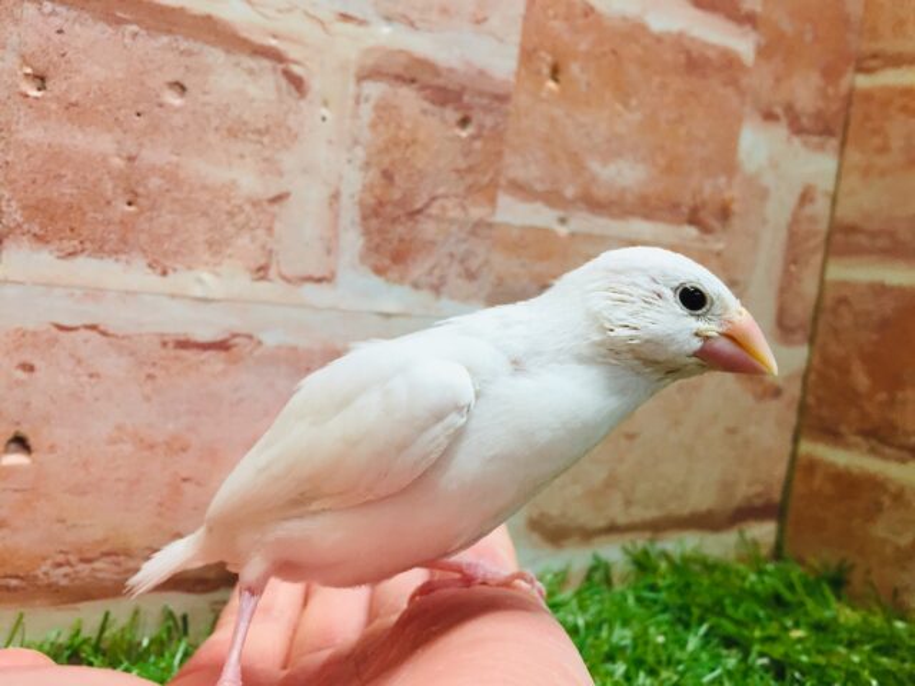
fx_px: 767
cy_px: 343
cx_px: 458
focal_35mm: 29
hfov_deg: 61.7
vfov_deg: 48.2
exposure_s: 1/30
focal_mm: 4.15
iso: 50
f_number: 2.2
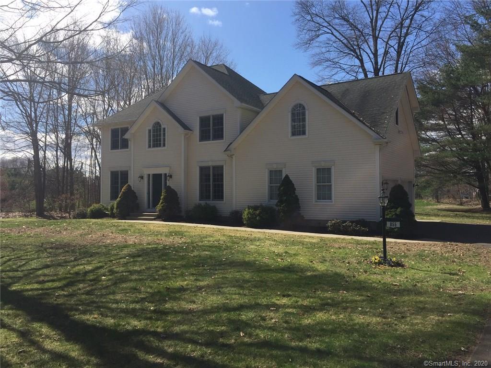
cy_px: 184
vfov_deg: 48.2
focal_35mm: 29
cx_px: 246
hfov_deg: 61.7
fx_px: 411
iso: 32
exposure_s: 1/1799
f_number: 2.2
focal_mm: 4.15
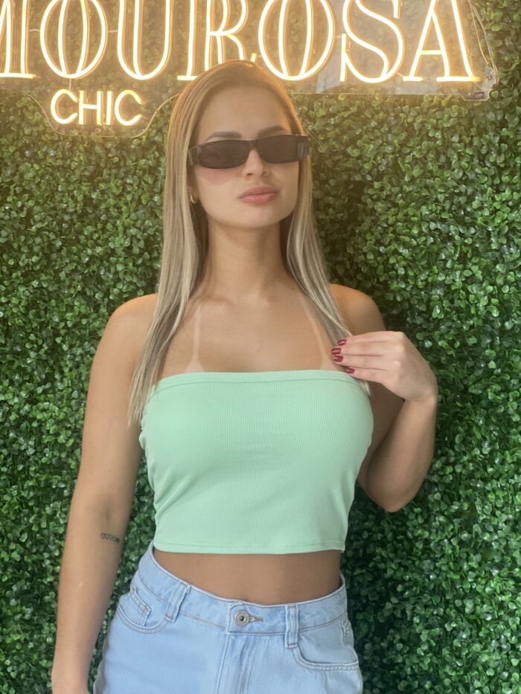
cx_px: 260
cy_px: 347
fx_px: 1545
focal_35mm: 77
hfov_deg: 19.1
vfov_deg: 25.3
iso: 200
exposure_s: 1/120
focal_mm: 9
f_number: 2.8
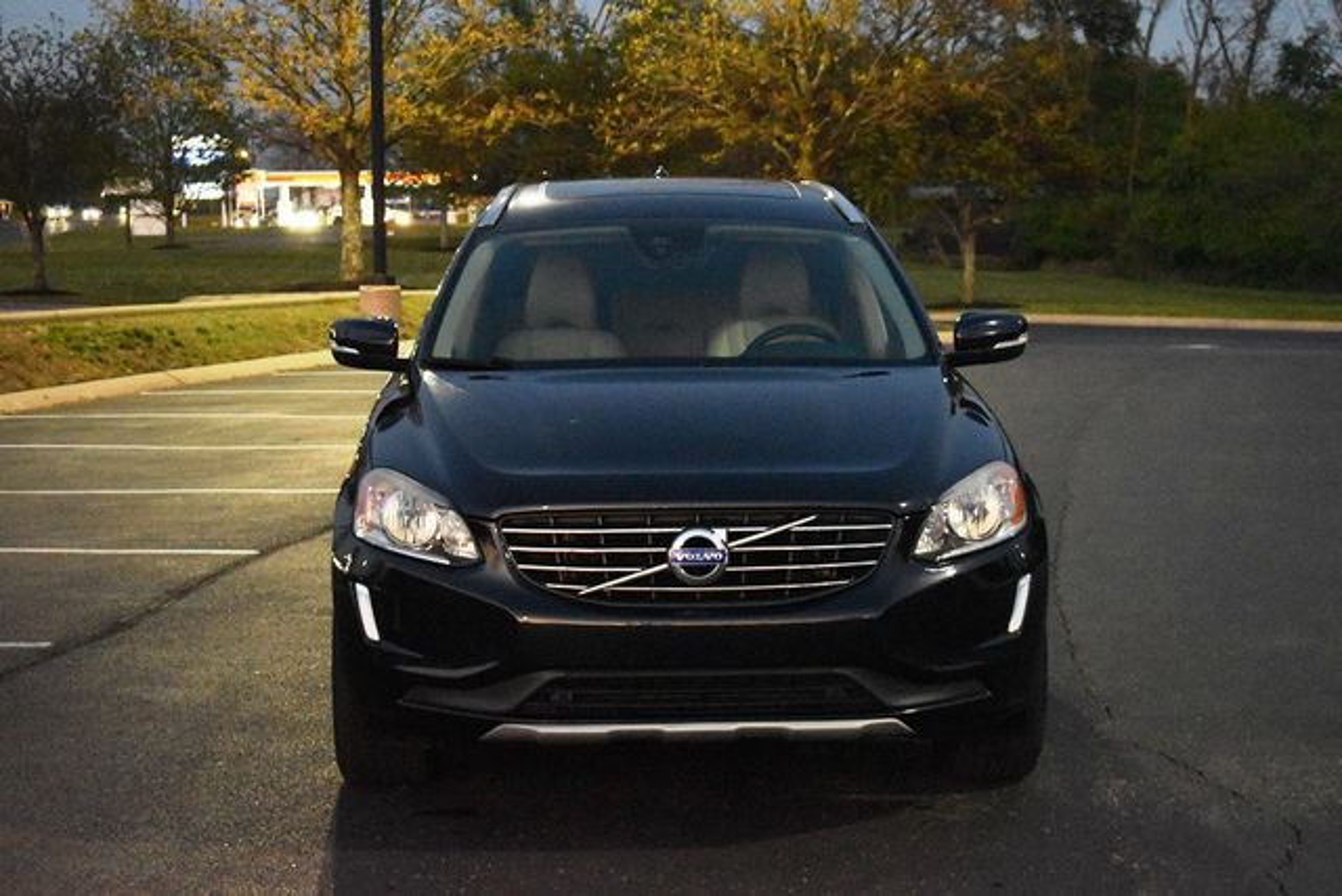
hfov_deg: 29.2
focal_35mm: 69
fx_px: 2573
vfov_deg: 19.7
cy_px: 448
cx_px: 671
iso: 8000
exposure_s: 1/125
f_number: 5.3
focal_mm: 46
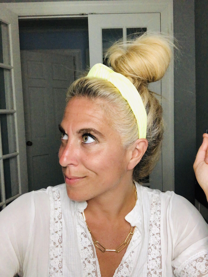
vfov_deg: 56.8
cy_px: 138
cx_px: 104
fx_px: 256
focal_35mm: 32
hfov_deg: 44.2
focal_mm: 2.87
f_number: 2.2
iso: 320
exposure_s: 1/32
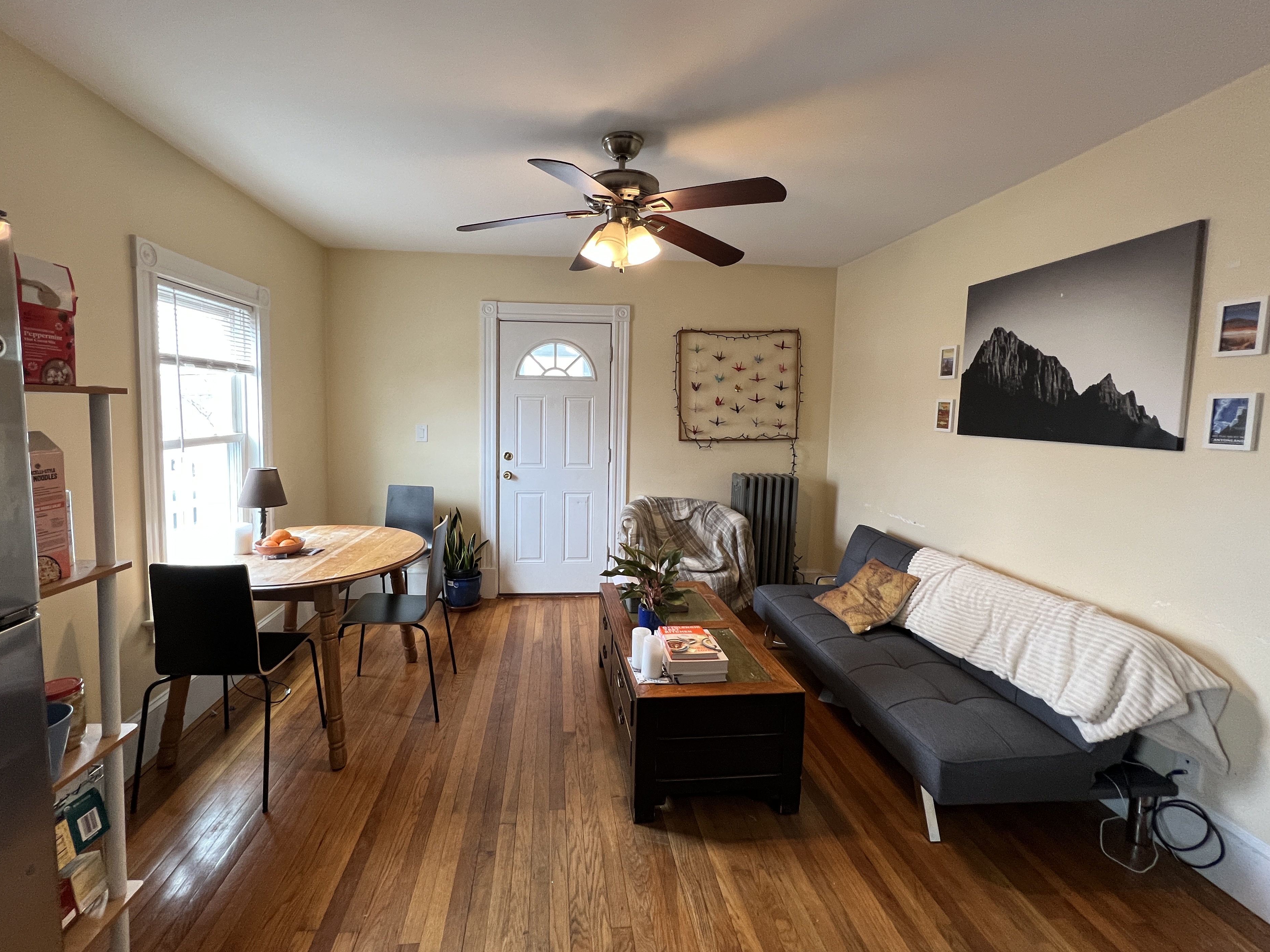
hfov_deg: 102.0
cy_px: 450
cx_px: 599
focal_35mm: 14
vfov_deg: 85.6
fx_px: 514
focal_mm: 1.57
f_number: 1.8
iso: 250
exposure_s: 1/60
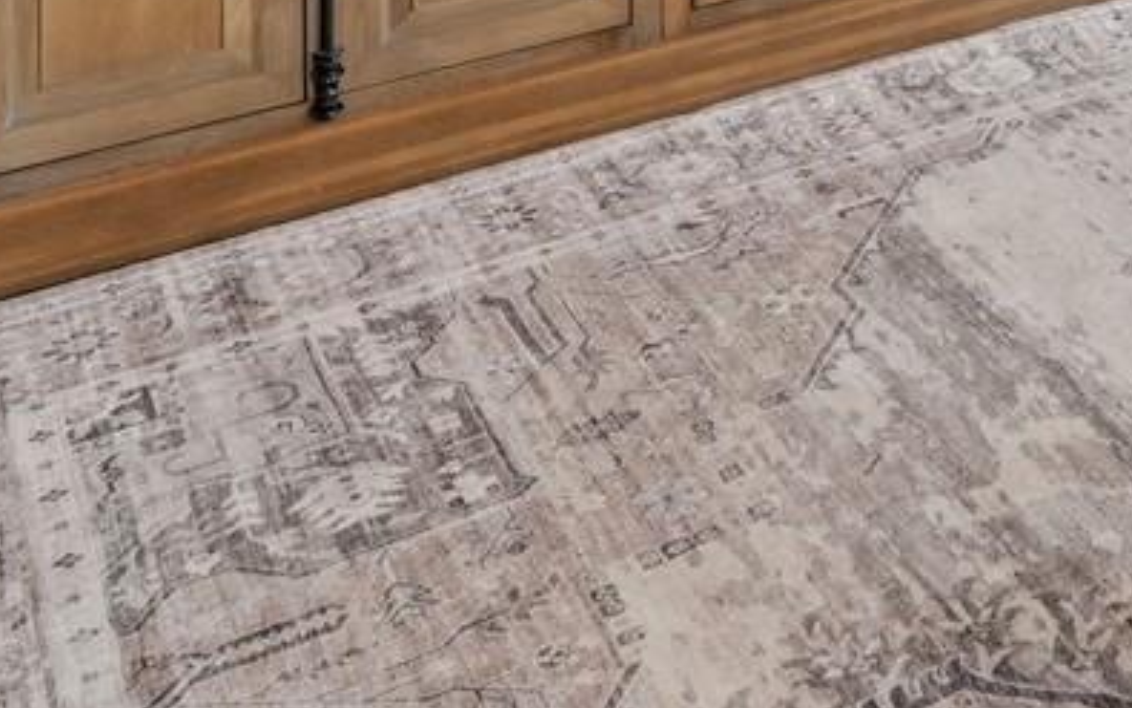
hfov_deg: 26.8
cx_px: 1427
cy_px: -808
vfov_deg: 15.0
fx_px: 2036
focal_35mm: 66
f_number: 8
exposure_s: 1/6400
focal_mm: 16
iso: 2500
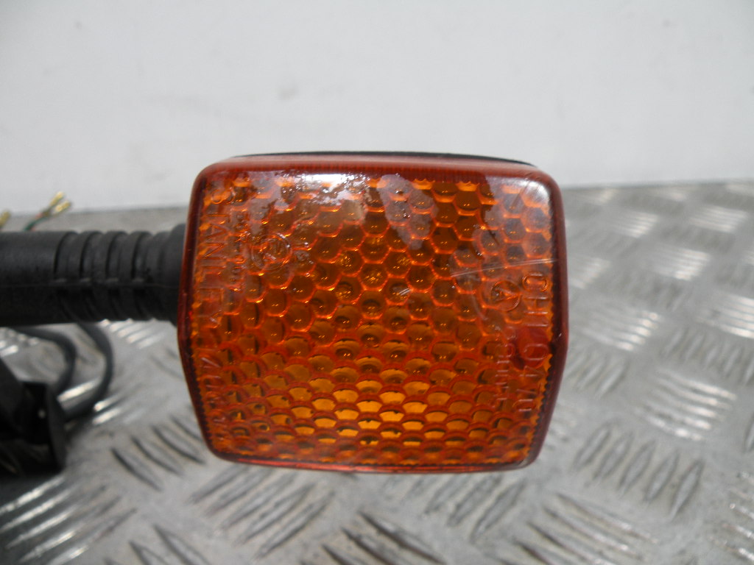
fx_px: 588
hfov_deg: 65.3
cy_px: 282
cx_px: 377
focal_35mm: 27
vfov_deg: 51.4
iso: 64
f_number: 3.2
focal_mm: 4.7
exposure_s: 1/64
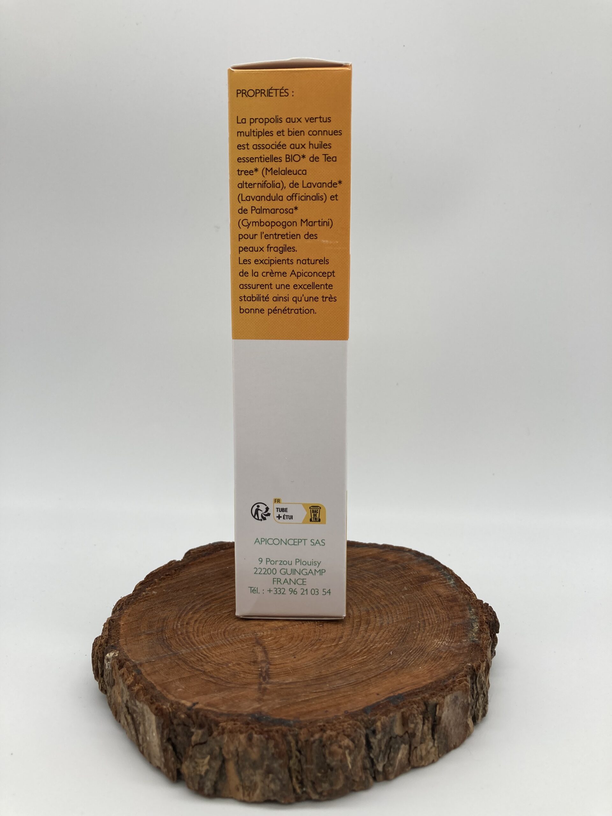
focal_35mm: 28
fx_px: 660
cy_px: 408
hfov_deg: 49.7
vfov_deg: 63.4
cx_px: 306
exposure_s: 1/139
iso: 20
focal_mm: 3.99
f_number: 1.8
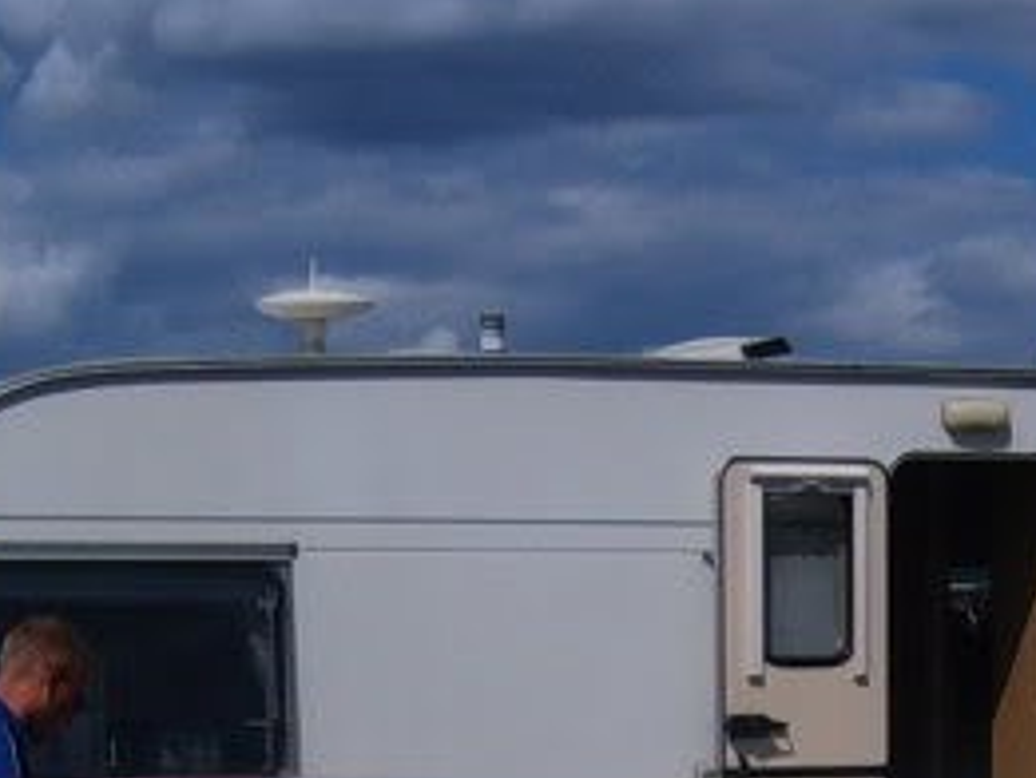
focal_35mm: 149
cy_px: 1195
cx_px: 770
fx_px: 4461
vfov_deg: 9.7
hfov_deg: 13.2
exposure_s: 1/1000
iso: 50
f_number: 5.8
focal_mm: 5.8
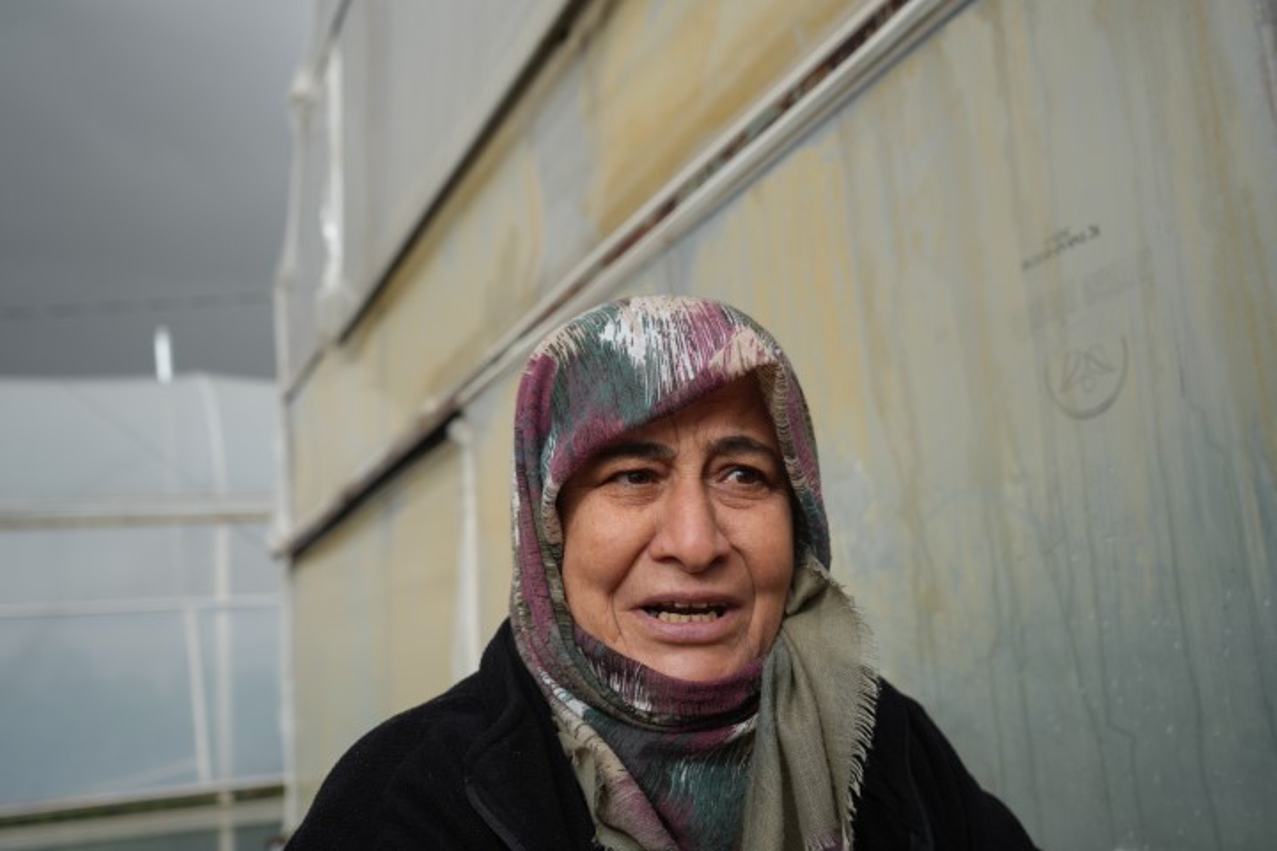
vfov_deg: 37.9
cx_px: 638
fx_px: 1241
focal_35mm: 35
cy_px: 426
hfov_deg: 54.4
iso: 100
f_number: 4.5
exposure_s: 1/320
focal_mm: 35
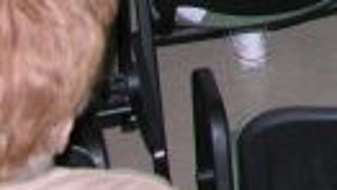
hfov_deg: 10.7
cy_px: -349
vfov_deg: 6.1
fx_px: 1664
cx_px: 646
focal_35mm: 186
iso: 89
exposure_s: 1/60.1
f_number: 2.8
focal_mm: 8.9
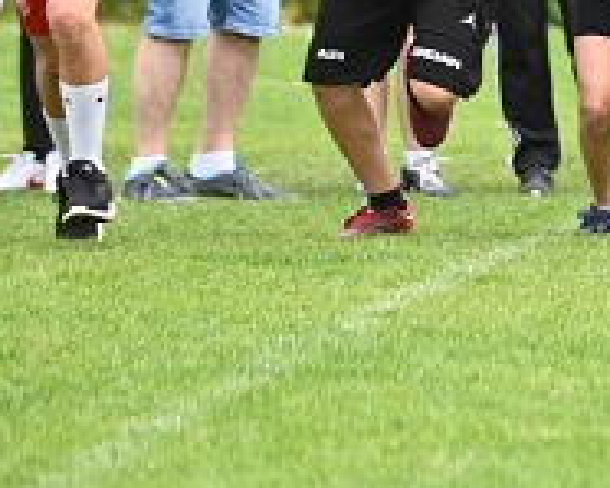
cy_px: -206
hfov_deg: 2.4
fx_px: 14541
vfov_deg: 1.9
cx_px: 1309
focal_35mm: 805
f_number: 3.2
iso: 320
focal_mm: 200
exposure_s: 1/2500
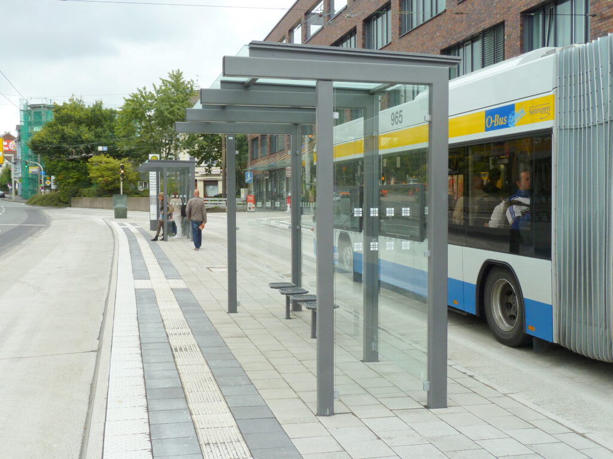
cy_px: 230
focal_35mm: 37
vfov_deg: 38.7
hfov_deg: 50.1
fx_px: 655
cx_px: 306
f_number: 4
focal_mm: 6.1
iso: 100
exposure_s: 1/200
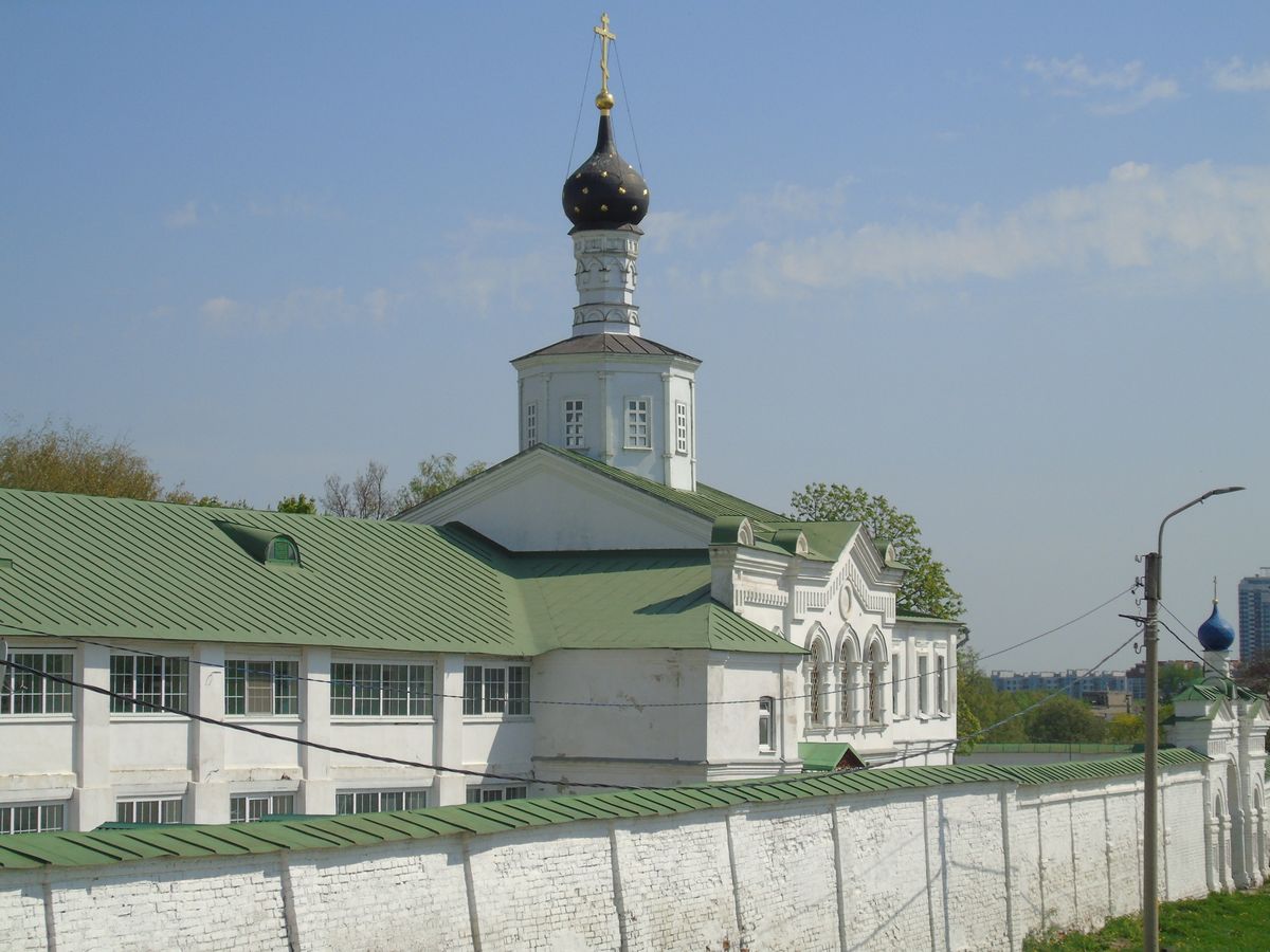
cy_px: 476
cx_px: 635
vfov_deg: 18.0
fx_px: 3008
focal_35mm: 82
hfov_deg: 23.8
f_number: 4.8
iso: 80
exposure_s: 1/1000
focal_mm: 15
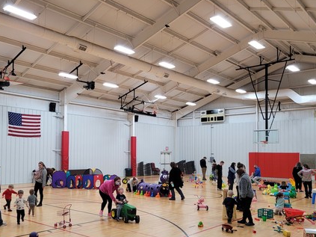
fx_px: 319
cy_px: 151
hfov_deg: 51.9
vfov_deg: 40.3
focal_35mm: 35
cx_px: 112
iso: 200
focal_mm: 5.4
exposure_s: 1/60
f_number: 1.8
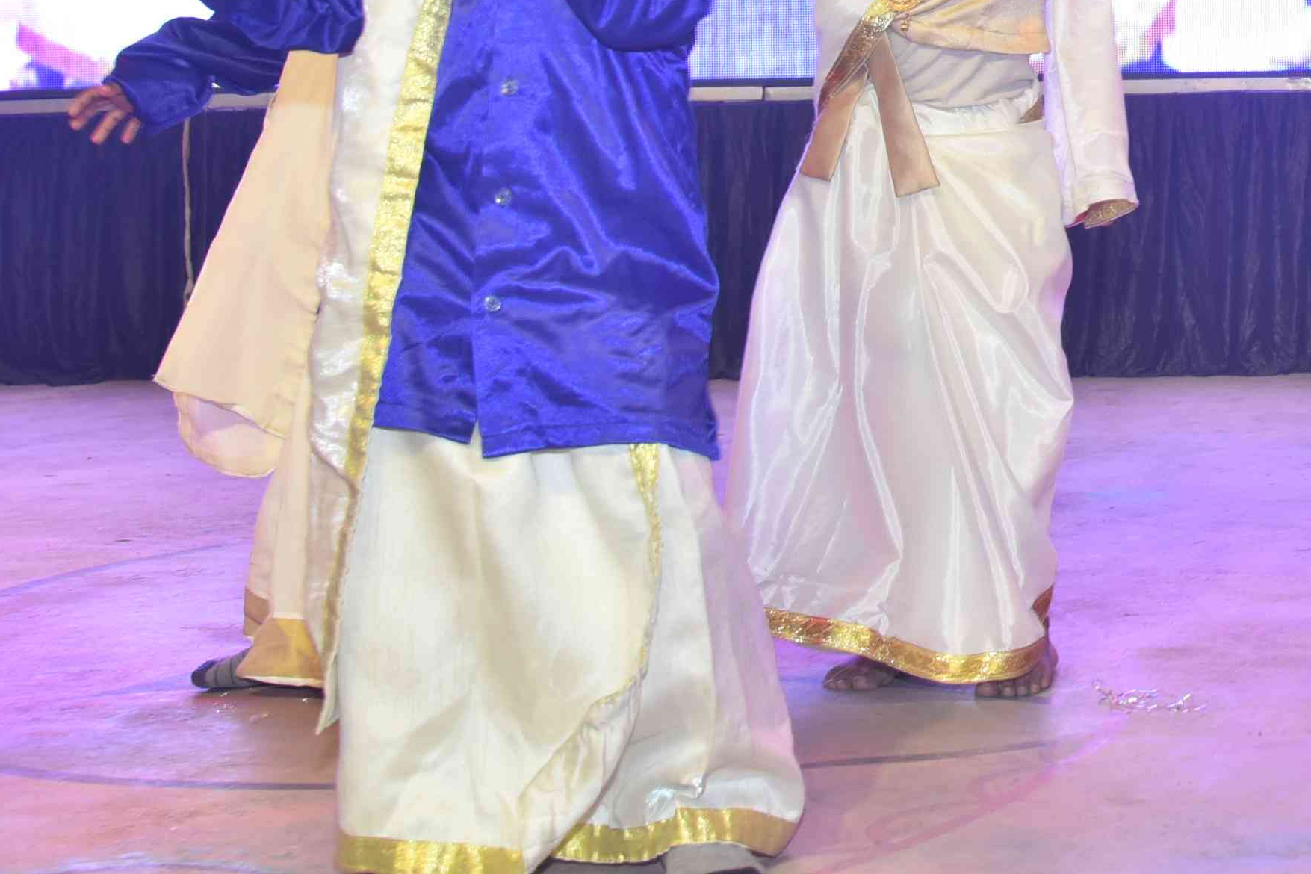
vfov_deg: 14.7
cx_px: 1312
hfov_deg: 21.8
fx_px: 3277
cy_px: -141
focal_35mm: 90
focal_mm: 35
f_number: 5
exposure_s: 1/160
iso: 400
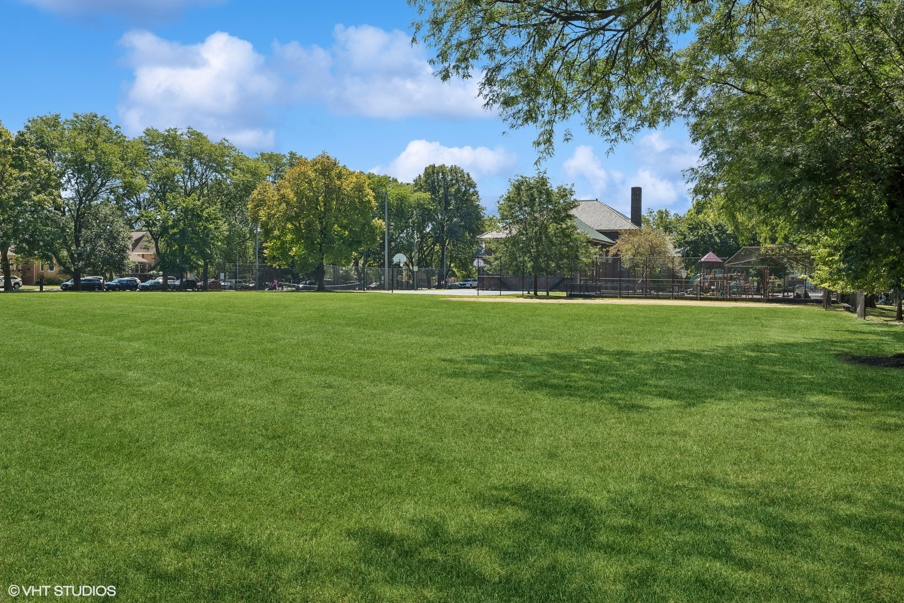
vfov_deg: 43.6
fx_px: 753
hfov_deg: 61.9
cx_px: 452
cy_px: 302
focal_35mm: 30
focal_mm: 20
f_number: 8
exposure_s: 1/400
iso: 320
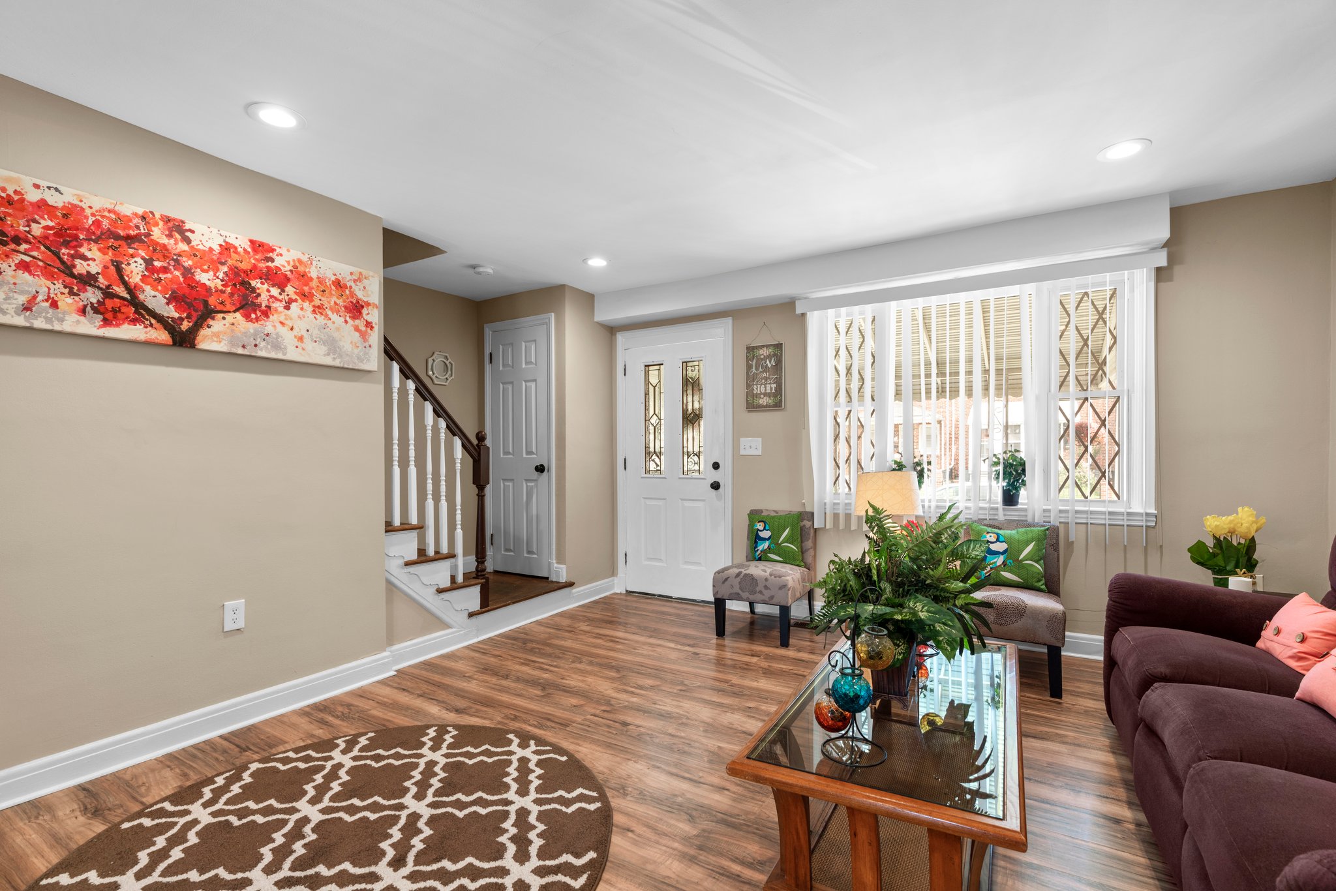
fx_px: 594
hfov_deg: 96.7
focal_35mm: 16
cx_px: 668
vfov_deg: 73.8
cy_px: 446
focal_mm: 16
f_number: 8
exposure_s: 1/4
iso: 100
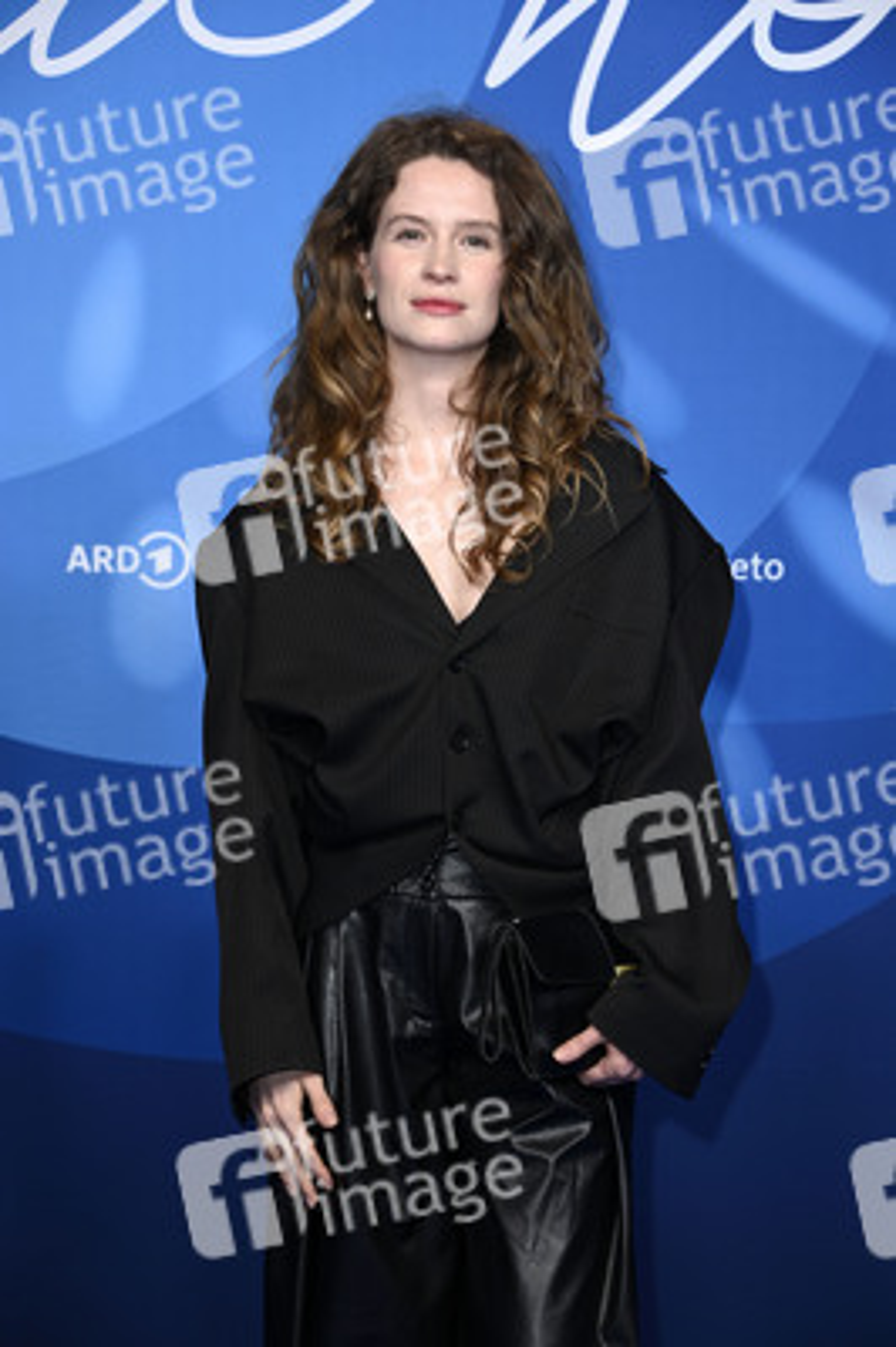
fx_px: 3440
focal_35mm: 92
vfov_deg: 22.2
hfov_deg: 14.8
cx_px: 448
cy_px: 674
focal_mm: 92
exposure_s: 1/250
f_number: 5.6
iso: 1000
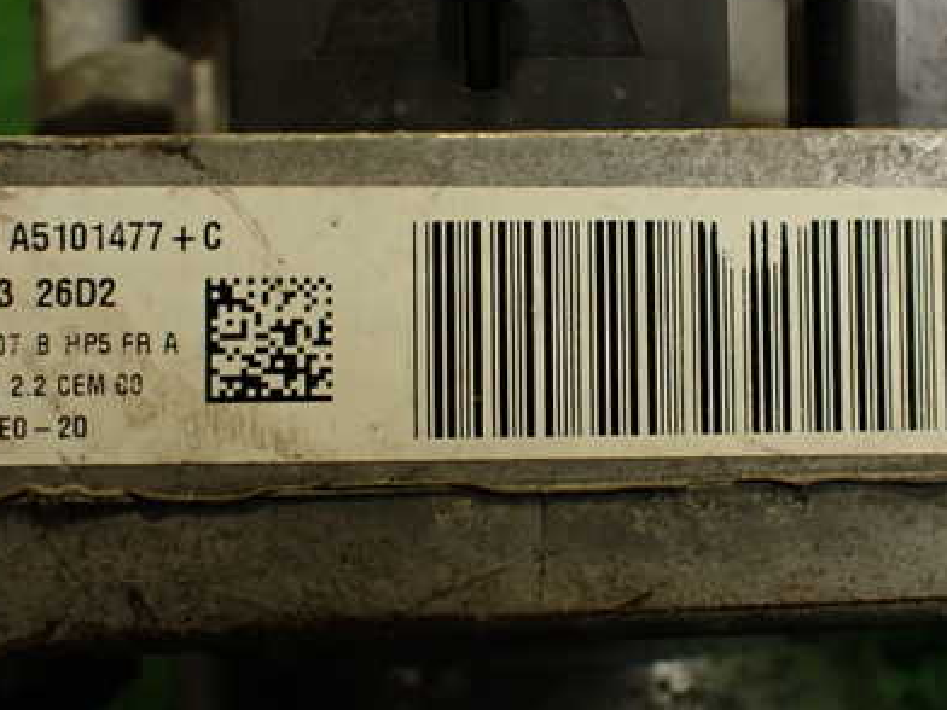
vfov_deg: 29.7
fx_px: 1341
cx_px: 539
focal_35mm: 49
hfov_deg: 38.8
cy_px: 372
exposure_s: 1/30
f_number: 2.4
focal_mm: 5.79
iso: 200
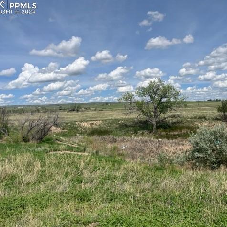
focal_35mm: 31
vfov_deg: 52.5
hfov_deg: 52.3
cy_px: 113
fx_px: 230
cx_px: 130
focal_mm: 5.1
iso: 50
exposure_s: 1/6897
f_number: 1.6
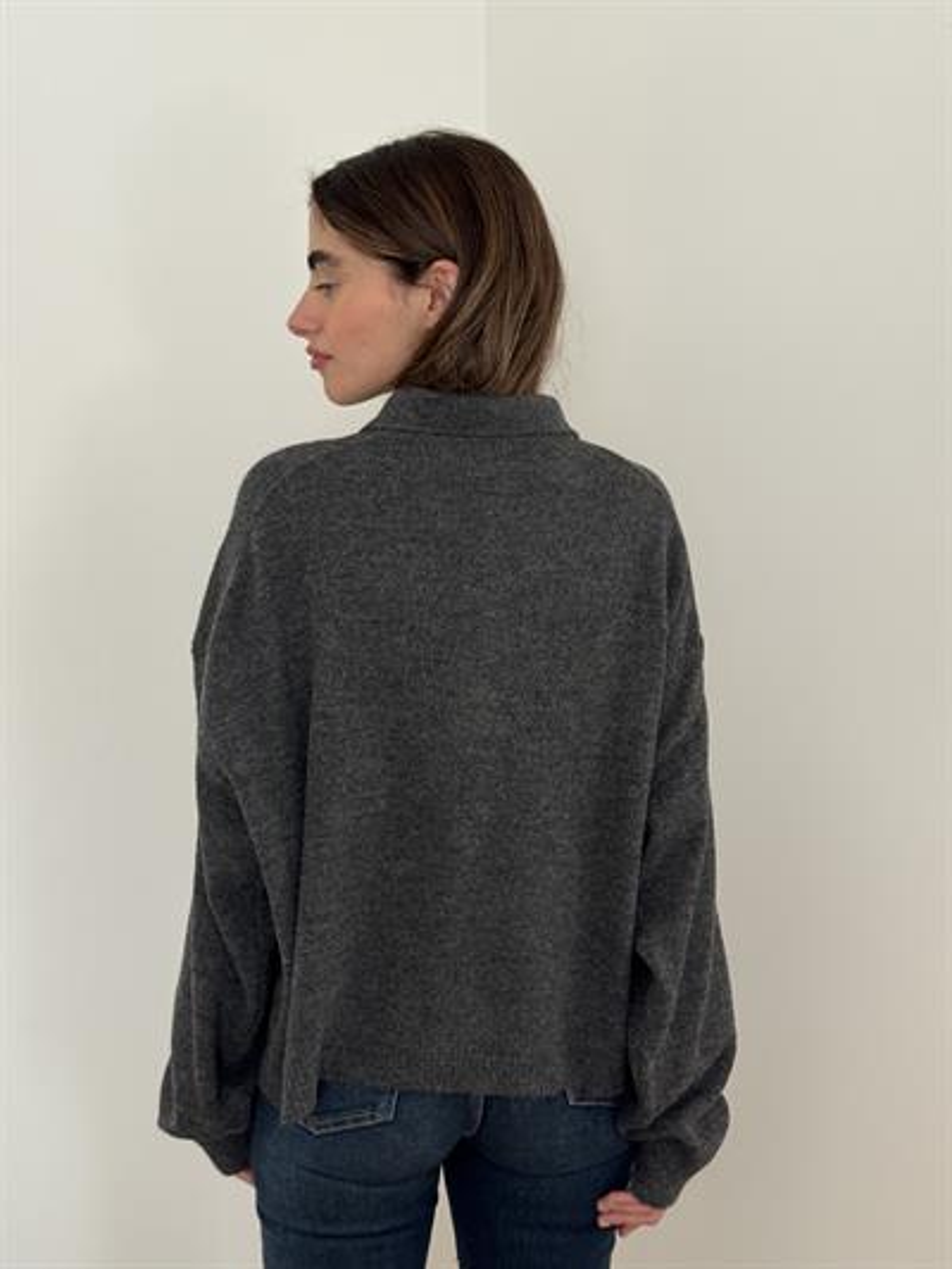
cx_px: 476
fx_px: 1759
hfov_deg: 30.3
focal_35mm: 48
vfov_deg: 39.6
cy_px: 634
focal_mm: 6.76
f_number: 1.78
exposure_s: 1/115
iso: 100
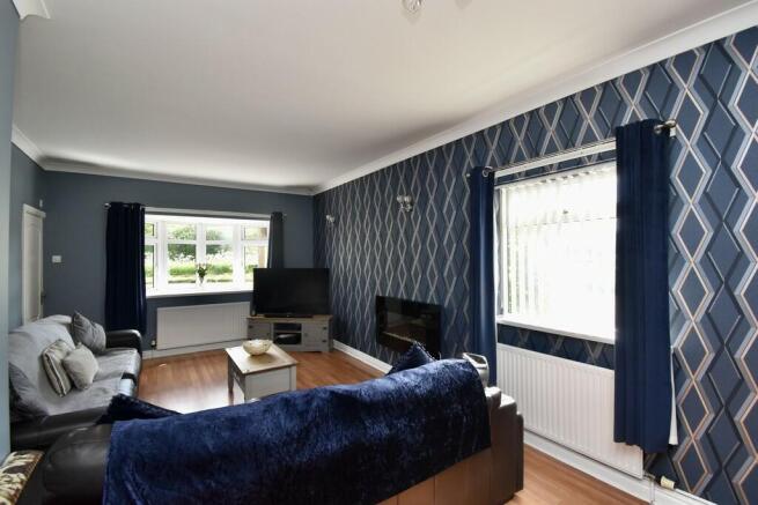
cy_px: 252
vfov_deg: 77.4
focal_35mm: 15
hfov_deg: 100.4
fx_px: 316
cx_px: 379
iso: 800
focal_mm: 10
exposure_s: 1/160
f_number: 7.1
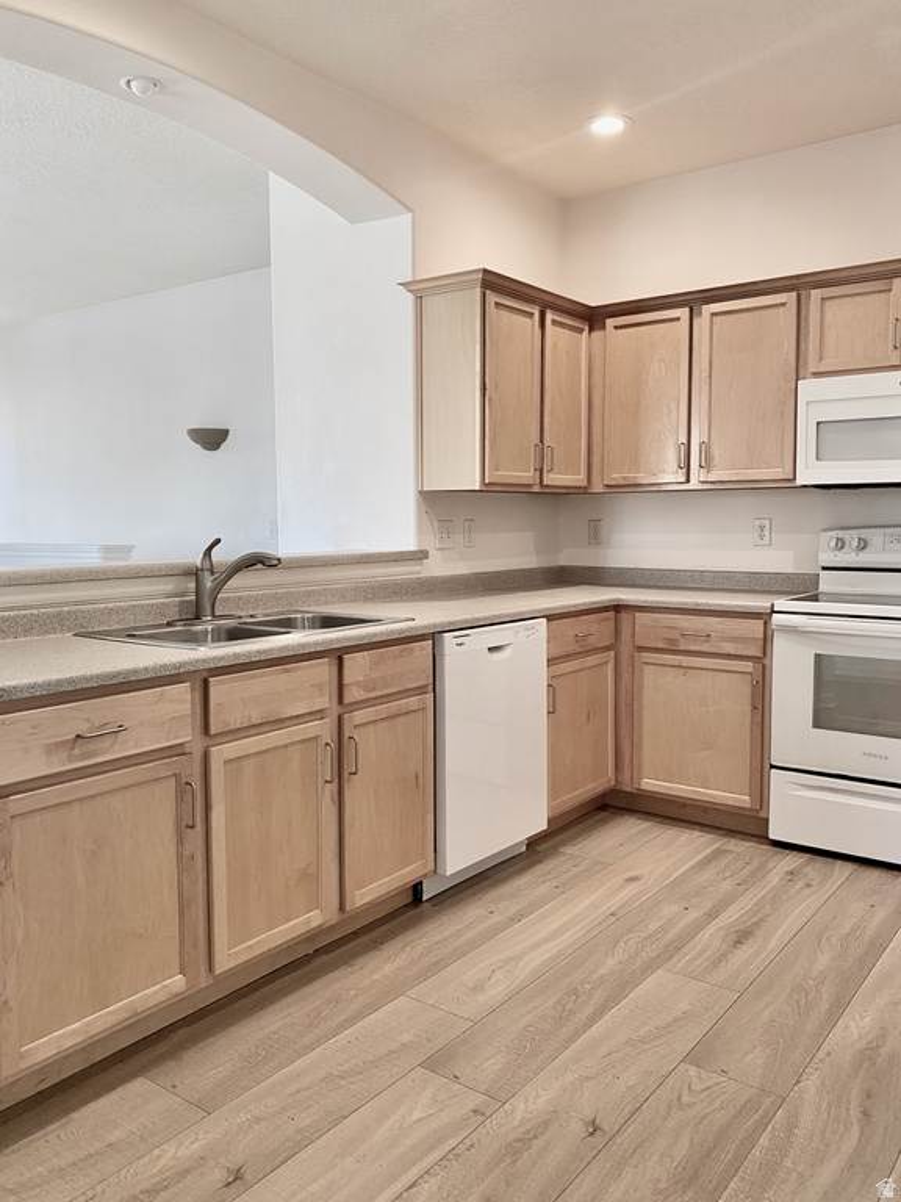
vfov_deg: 67.3
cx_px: 450
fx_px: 902
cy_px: 601
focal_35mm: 26
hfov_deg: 53.1
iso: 80
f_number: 1.8
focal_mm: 4.25
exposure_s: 1/62
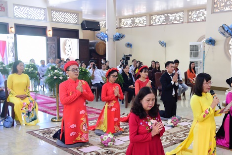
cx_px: 160
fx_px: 277
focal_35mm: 43
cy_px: 92
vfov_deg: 31.1
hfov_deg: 44.5
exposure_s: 1/40
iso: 1000
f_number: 4
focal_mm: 31
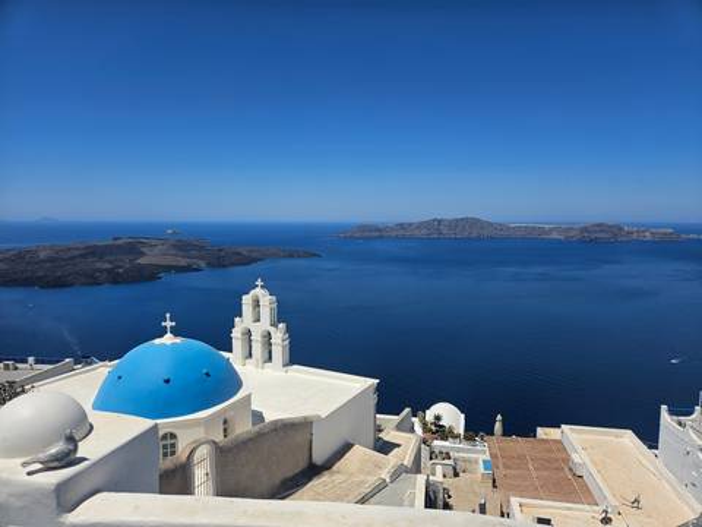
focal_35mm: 23
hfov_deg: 73.9
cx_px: 351
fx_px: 466
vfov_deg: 58.9
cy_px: 264
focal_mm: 5.4
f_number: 1.8
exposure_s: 1/3861
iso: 25
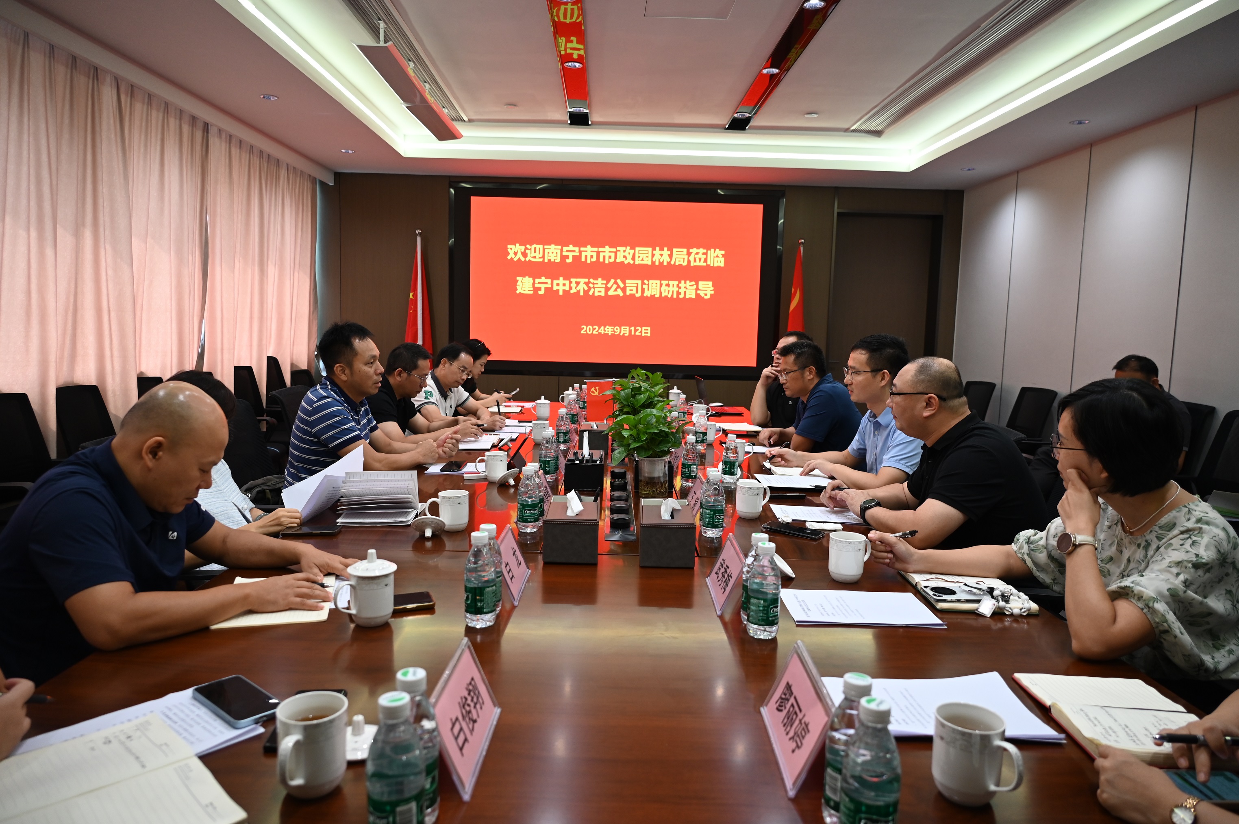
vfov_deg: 53.1
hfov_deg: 73.8
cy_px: 412
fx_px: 825
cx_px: 620
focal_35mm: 24
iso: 900
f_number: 4
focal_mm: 24
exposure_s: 1/125
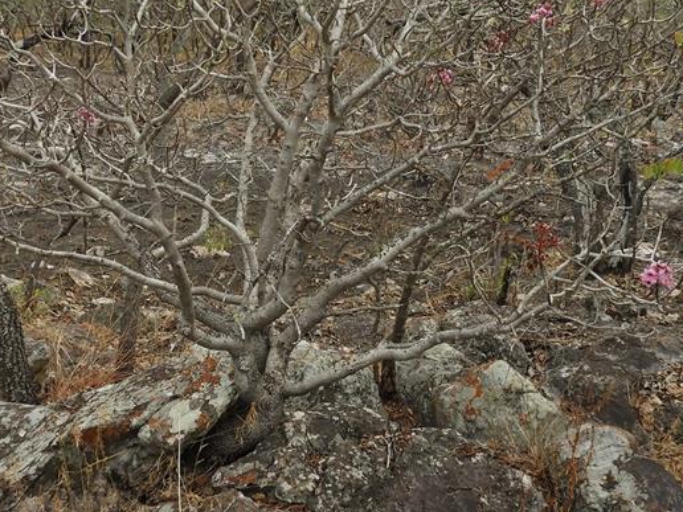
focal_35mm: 47
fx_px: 927
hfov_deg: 40.3
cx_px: 289
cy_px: 258
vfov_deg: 30.9
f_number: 3.3
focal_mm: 4.3
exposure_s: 1/400
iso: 100
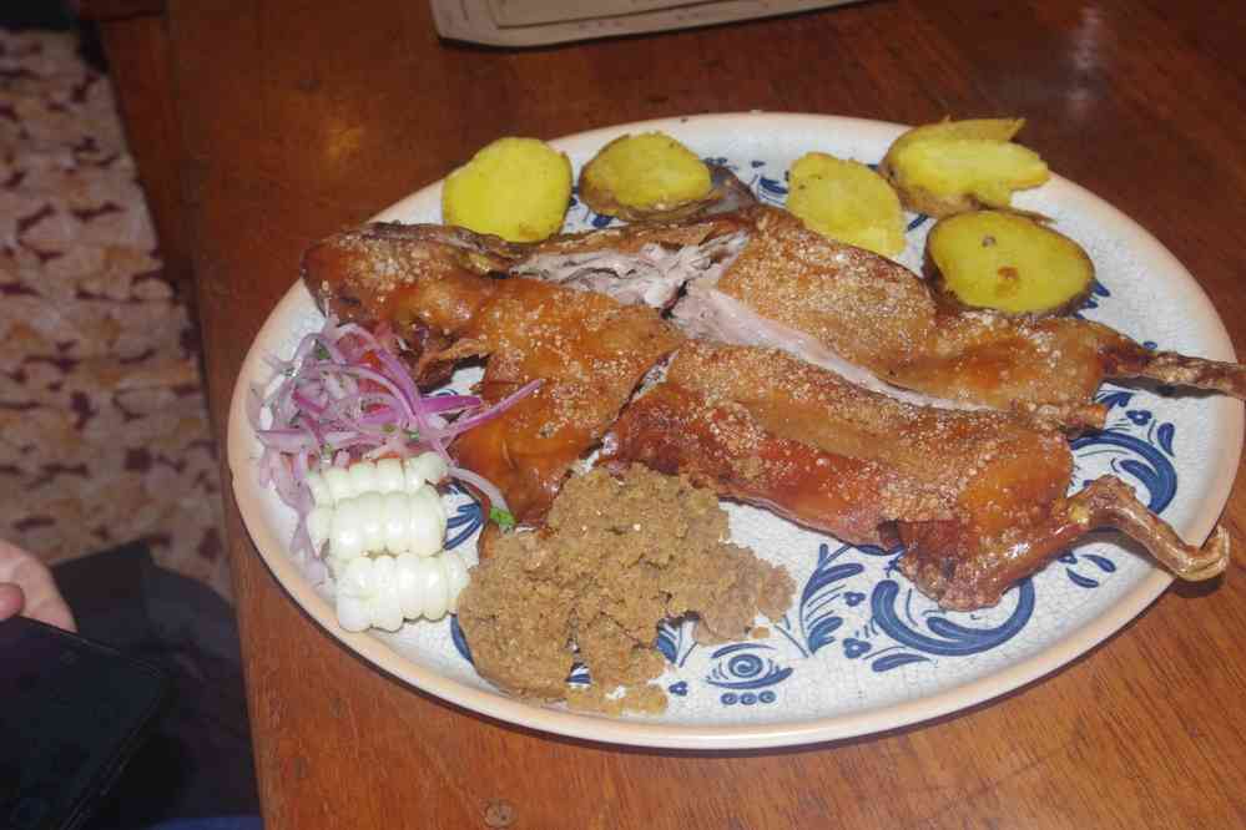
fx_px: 1817
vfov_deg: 25.8
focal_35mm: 52
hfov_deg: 37.9
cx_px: 623
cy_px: 415
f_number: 8
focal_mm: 35
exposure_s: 1/80
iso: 3200
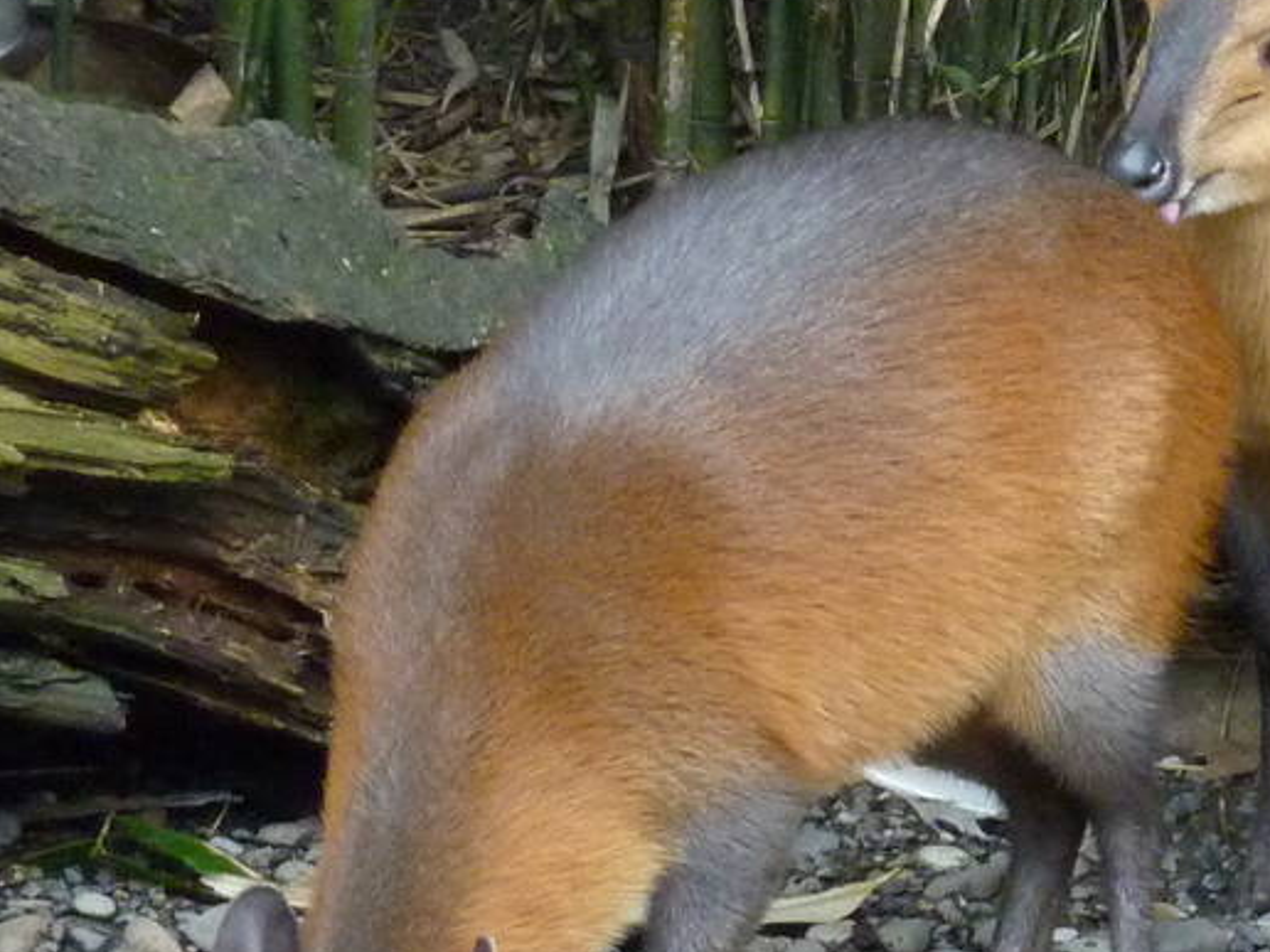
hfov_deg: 2.8
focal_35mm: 698
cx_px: 982
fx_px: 25608
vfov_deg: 2.1
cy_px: 632
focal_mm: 37
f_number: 4.6
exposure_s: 1/100
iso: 400
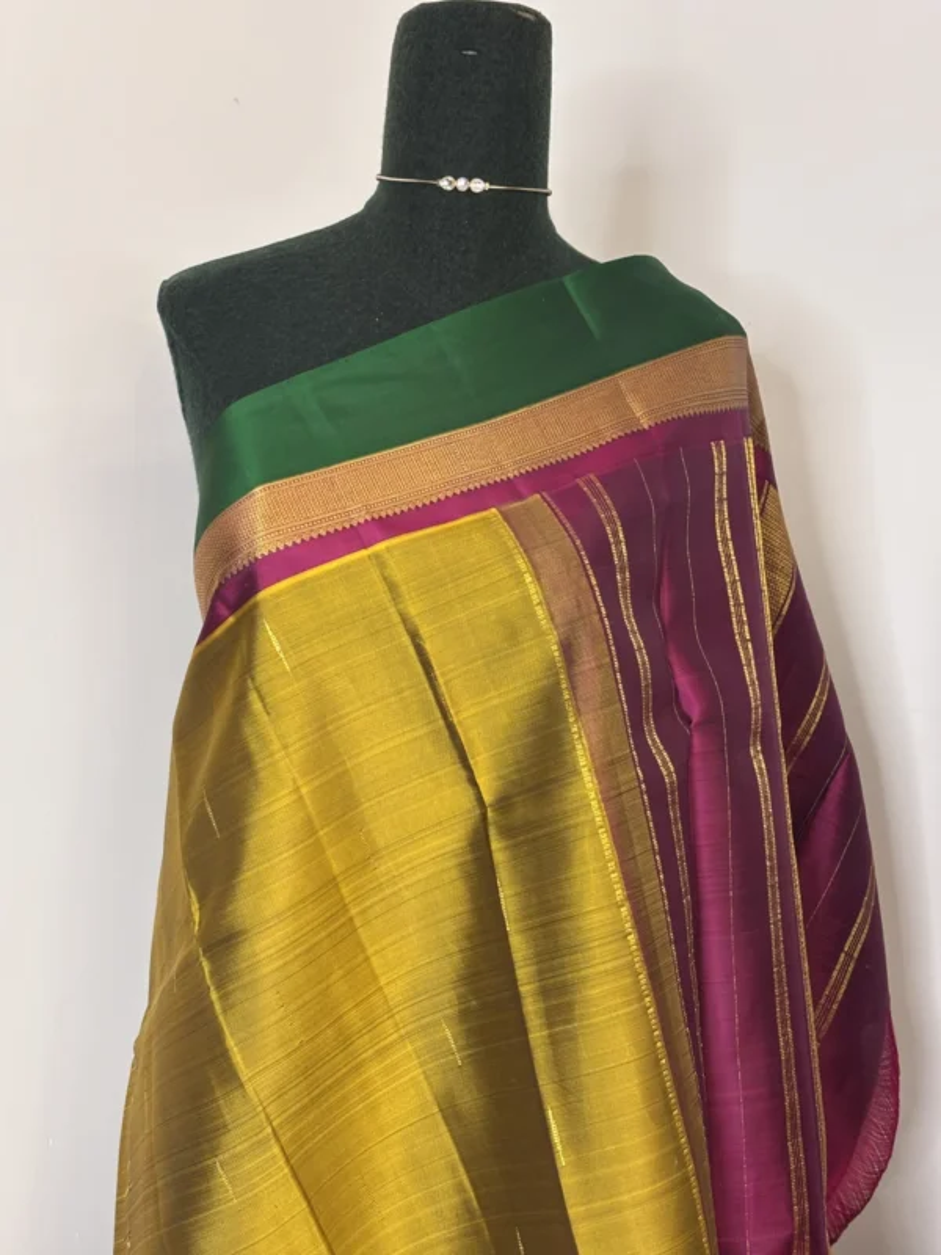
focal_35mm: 52
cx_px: 470
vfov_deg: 36.8
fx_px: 1885
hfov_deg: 28.0
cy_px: 628
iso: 125
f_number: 1.6
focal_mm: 5.96
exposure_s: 1/33
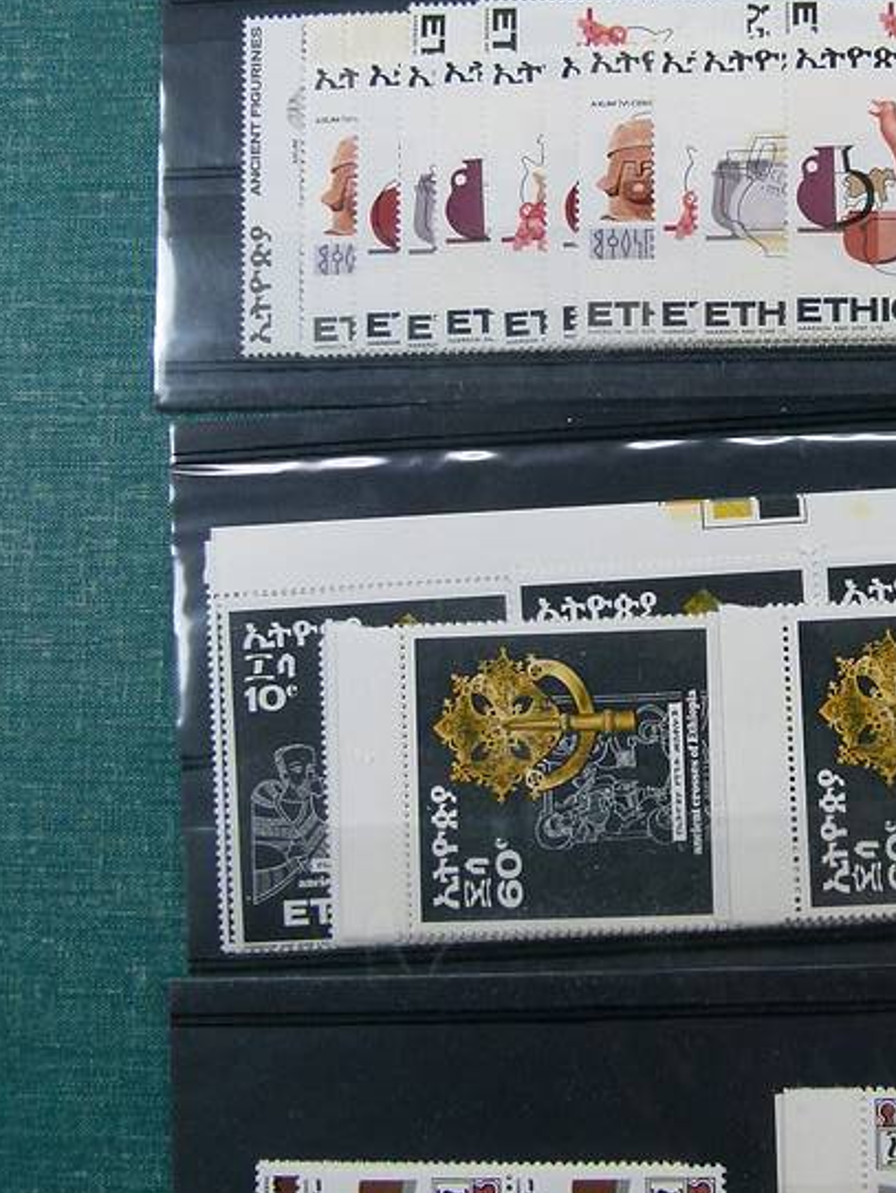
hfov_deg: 21.3
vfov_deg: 28.5
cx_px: 726
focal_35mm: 68
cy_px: 519
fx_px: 2345
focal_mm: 6.5
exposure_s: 1/100
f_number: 3.1
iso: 100
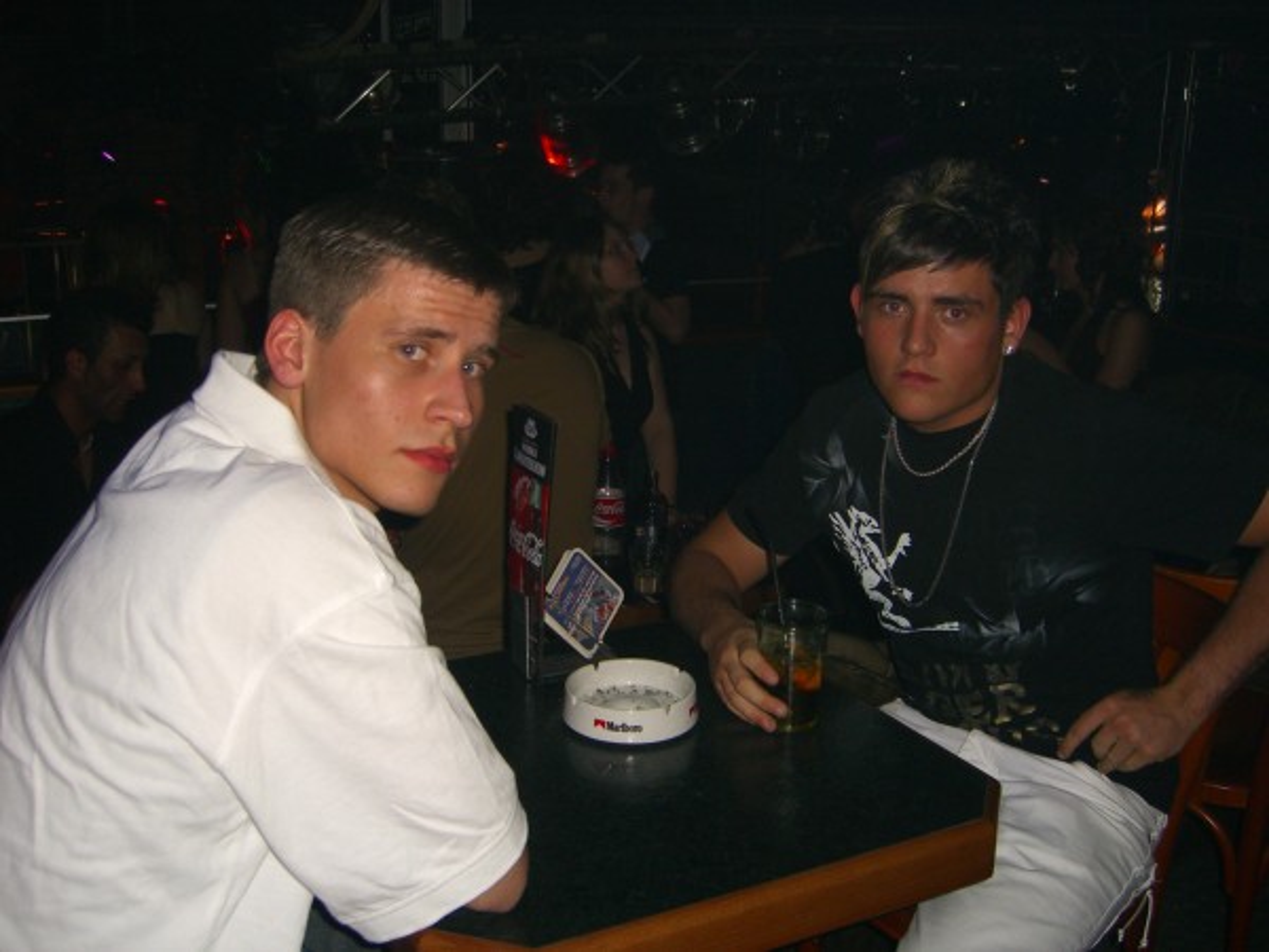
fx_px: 1393
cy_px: 476
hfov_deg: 49.0
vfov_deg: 37.7
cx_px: 634
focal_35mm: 38
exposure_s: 1/60
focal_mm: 7.9
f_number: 2.8
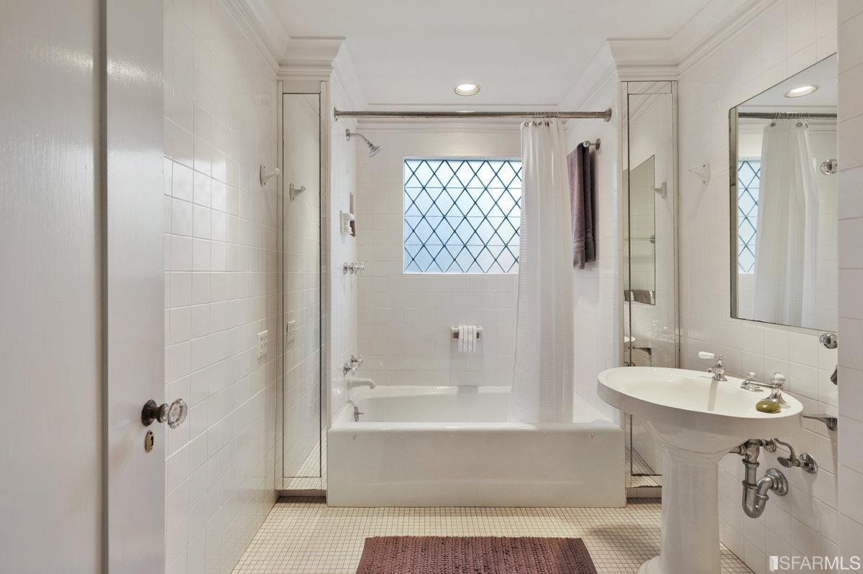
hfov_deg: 95.0
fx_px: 395
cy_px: 287
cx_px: 432
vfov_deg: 72.0
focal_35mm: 16
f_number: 9
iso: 200
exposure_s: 1/6
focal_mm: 16.5
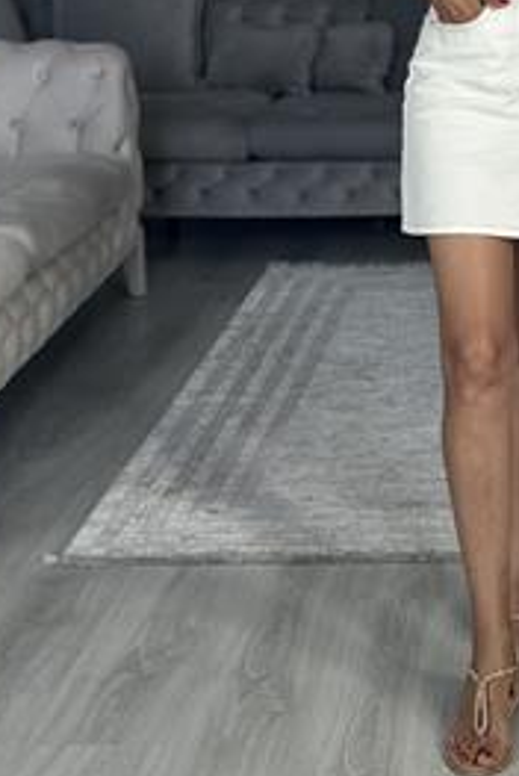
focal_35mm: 96
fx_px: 2070
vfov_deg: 20.8
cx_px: 519
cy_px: 71
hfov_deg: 14.1
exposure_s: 1/158
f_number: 1.78
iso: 100
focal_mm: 6.86
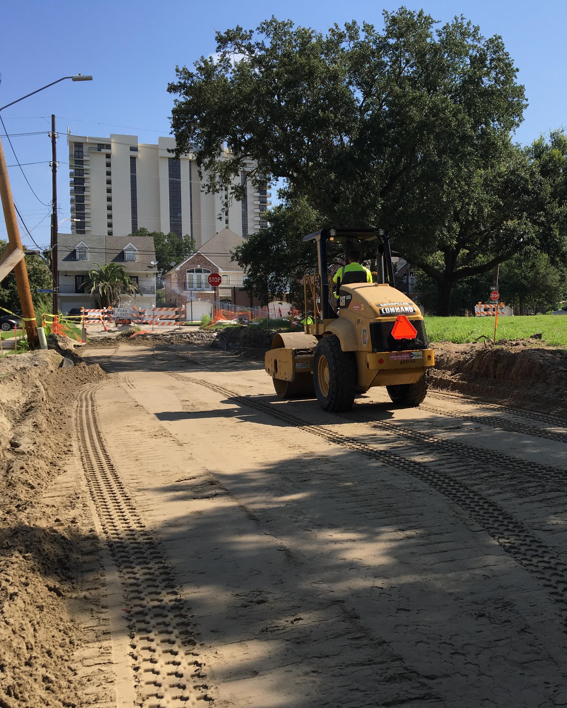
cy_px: 352
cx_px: 395
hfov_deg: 38.5
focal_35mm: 38
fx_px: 797
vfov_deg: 47.9
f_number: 2.2
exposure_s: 1/1183
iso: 25
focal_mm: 4.15
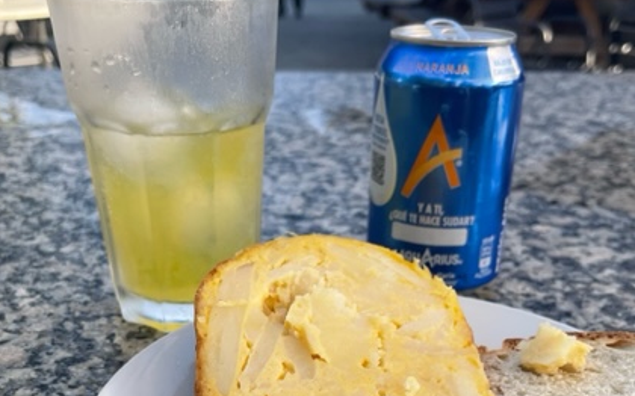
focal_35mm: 42
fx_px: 726
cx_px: 333
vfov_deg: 29.6
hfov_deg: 47.2
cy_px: 331
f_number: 1.6
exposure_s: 1/525
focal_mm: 5.1
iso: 32
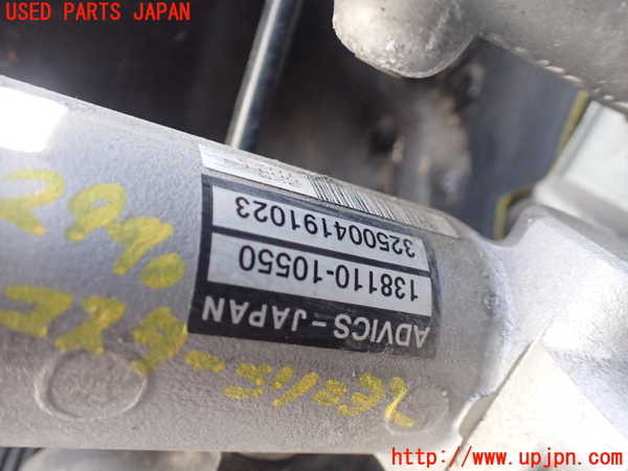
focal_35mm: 30
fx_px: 544
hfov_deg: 60.0
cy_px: 236
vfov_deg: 46.8
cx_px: 314
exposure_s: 1/125
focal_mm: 5.4
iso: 640
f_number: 2.3
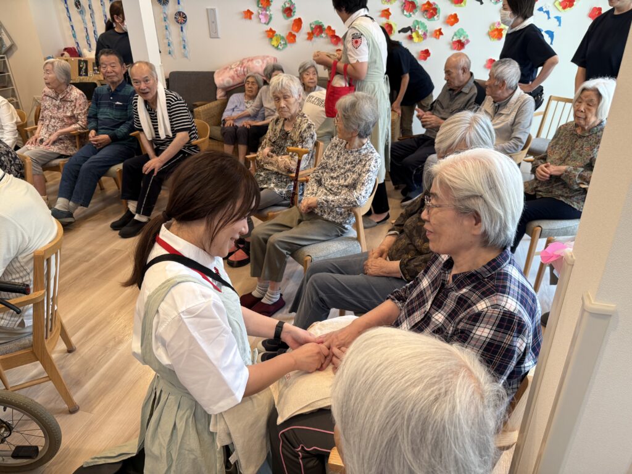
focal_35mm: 24
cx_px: 316
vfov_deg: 56.8
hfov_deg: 71.6
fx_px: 438
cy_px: 237
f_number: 1.78
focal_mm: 6.76
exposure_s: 1/60
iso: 160
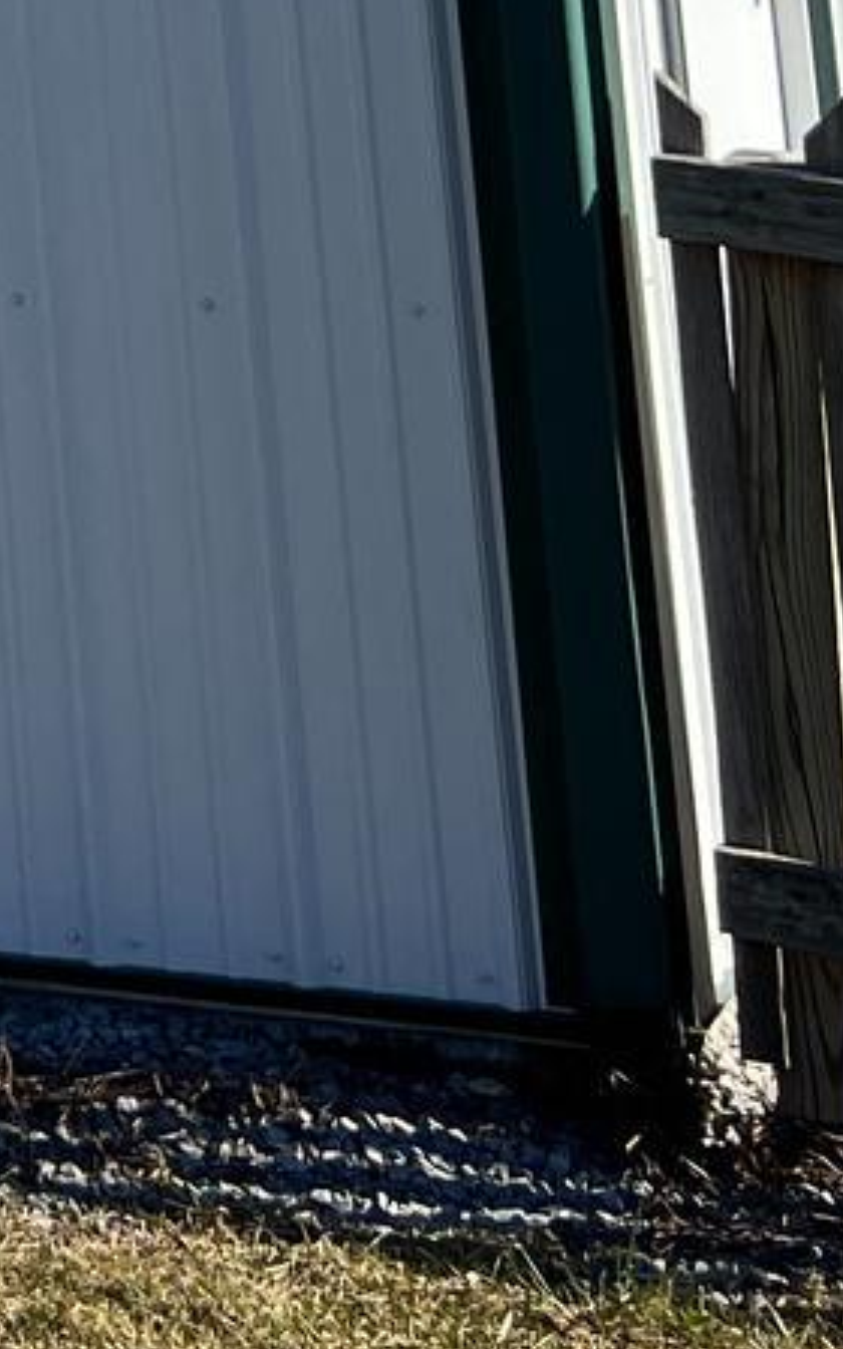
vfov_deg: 15.1
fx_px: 4632
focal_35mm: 126
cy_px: -807
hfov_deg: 9.0
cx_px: -1385
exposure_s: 1/2695
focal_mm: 5.7
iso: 50
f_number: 1.5
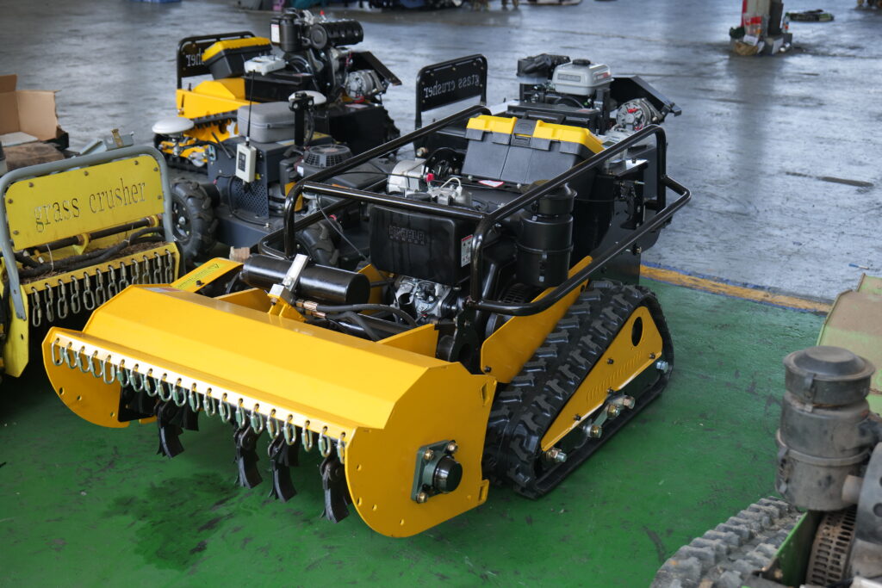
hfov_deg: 44.5
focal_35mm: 44
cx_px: 441
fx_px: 1078
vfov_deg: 30.5
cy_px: 294
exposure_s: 1/60
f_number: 5
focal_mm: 44
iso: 400
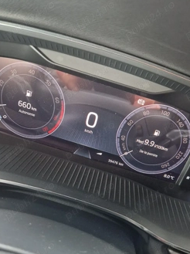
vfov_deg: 63.0
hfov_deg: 49.6
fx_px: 205
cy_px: 150
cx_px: 105
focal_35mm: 28
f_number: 1.8
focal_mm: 5.4
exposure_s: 1/26
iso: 800
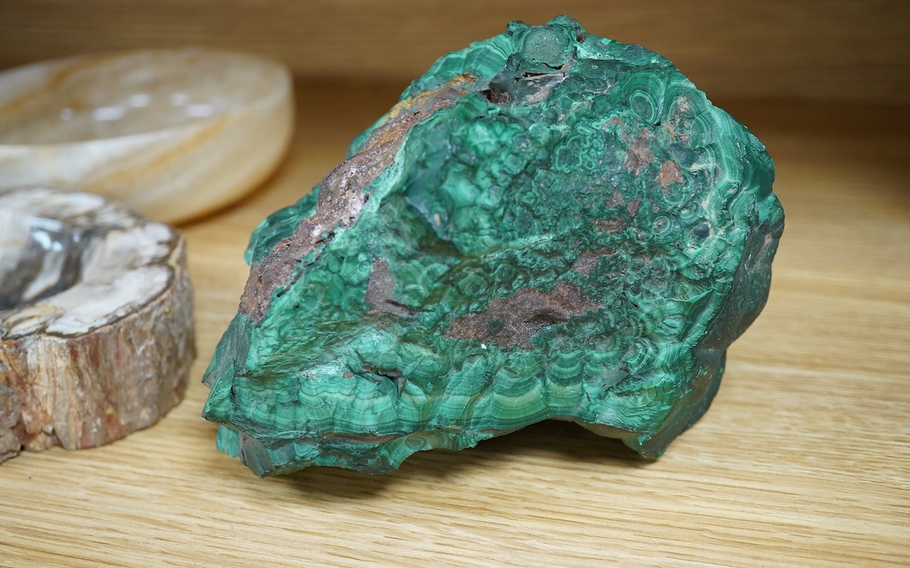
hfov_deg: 43.5
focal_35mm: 46
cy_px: 286
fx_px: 1141
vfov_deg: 28.0
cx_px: 455
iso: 2500
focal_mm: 30
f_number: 7.1
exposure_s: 1/160
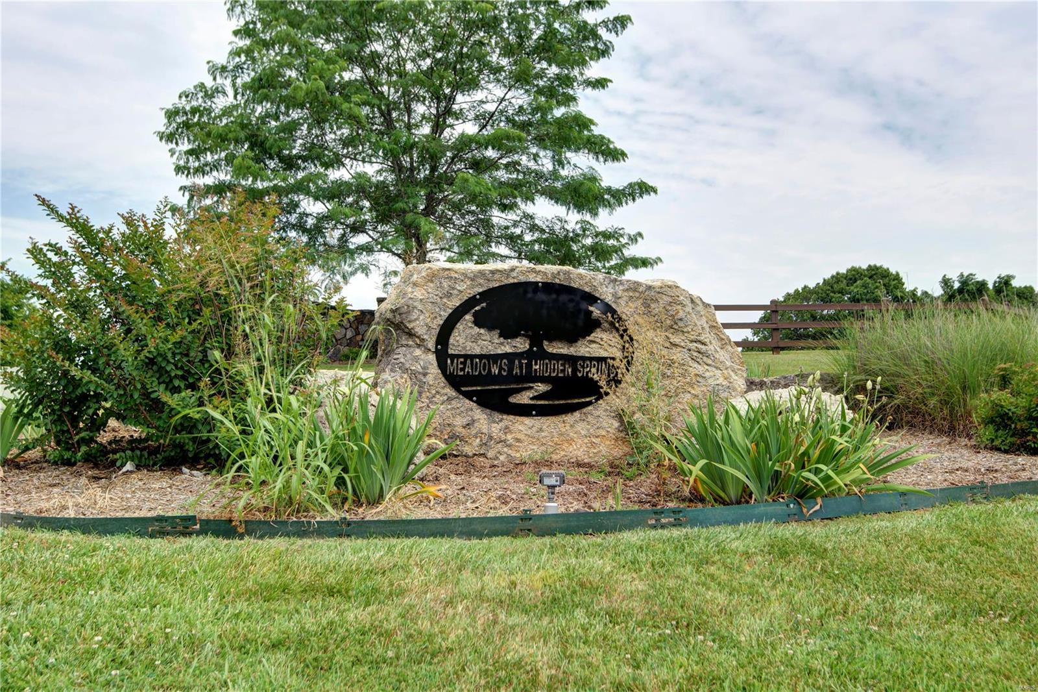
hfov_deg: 61.9
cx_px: 519
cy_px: 346
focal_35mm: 30
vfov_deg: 43.6
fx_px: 865
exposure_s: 1/250
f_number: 6.7
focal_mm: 30
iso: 100
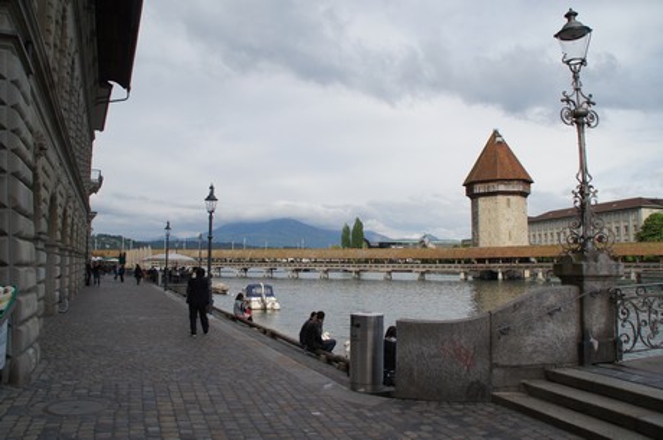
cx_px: 332
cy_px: 220
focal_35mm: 27
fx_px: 496
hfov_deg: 67.5
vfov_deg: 47.8
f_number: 7.1
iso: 100
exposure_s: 1/320
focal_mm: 18
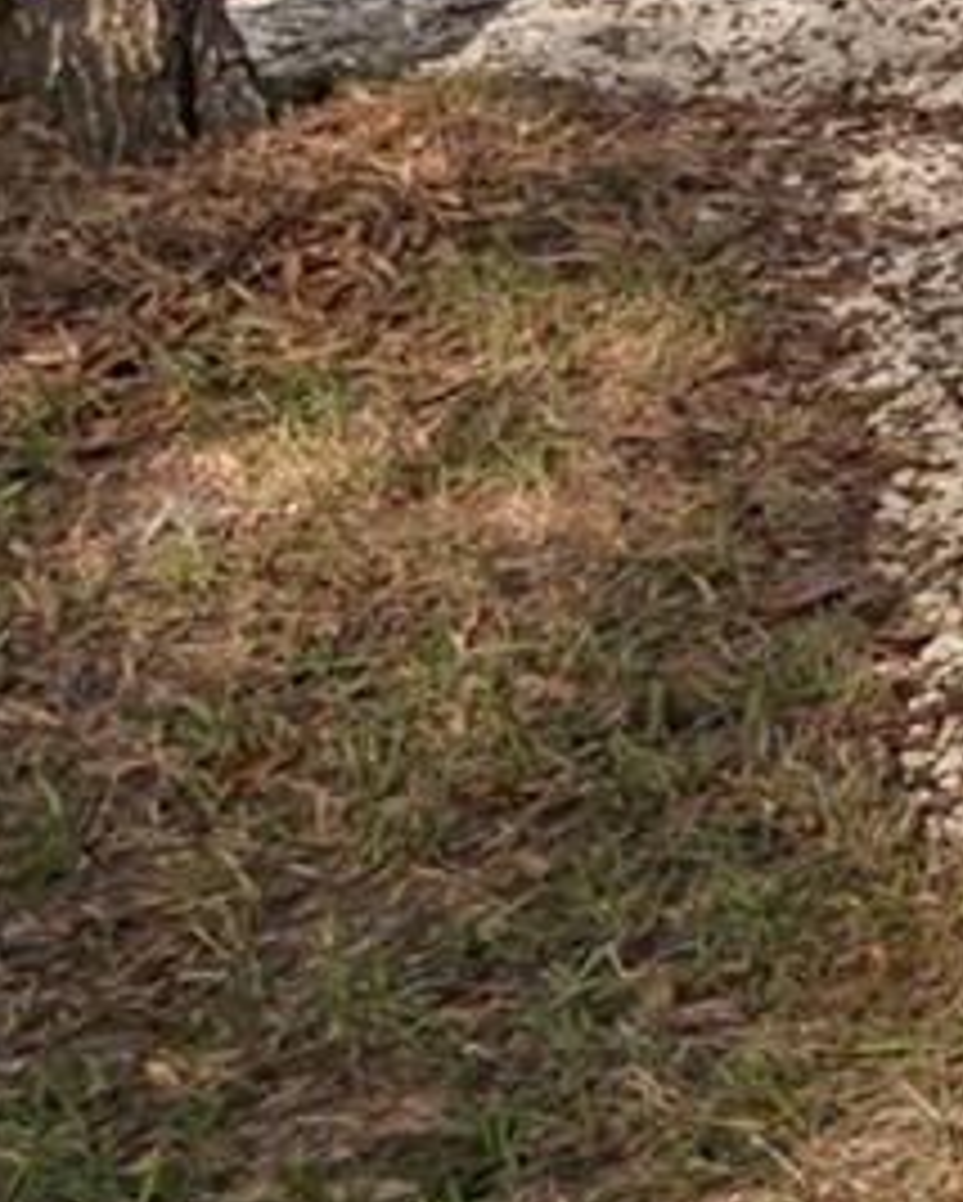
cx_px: 3213
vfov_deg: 17.8
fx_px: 3203
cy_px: -837
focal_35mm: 90
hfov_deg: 10.0
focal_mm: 16
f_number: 8
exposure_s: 1/160
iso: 400
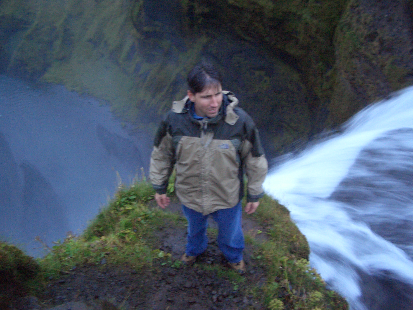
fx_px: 418
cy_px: 155
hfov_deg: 52.6
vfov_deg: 40.7
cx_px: 206
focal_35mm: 35
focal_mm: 5.8
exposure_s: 1/8
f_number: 2.6
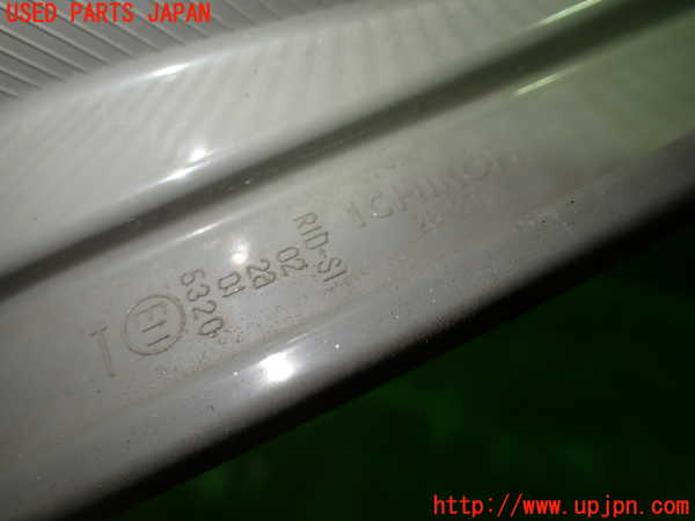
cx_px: 348
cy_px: 260
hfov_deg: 60.0
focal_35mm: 30
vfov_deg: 46.8
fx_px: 602
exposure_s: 1/125
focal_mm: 5.4
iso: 160
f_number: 2.3
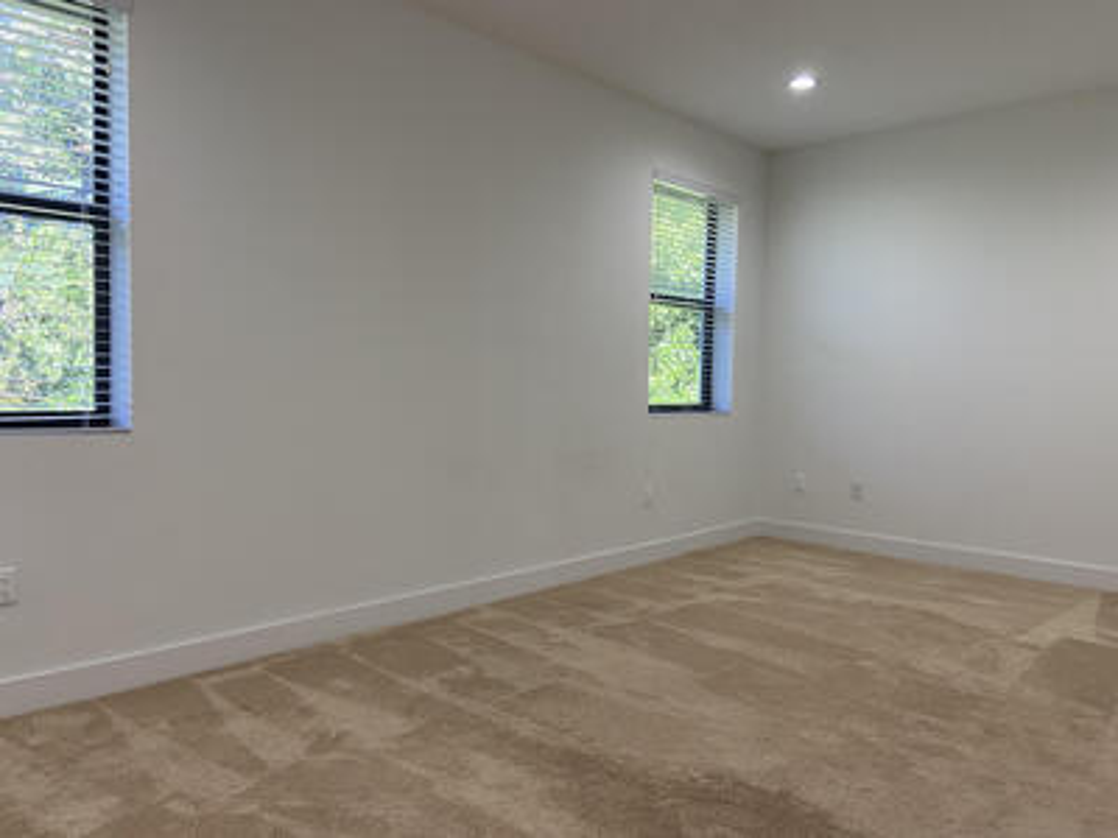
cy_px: 419
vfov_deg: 53.1
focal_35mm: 26
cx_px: 559
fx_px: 840
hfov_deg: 67.3
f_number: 1.8
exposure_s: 1/60
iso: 80
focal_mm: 4.25
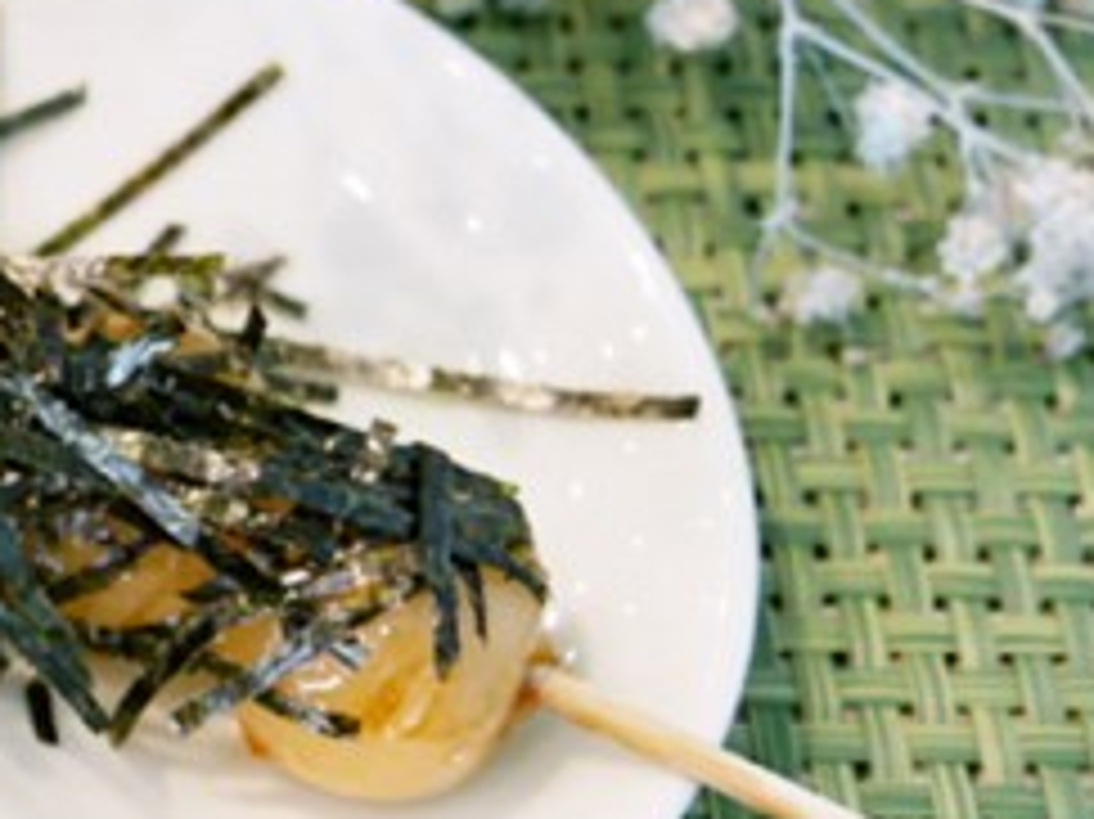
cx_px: -387
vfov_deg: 14.9
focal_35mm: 99
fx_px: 3127
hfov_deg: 18.3
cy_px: 407
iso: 200
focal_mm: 17
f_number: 3.7
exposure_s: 1/20
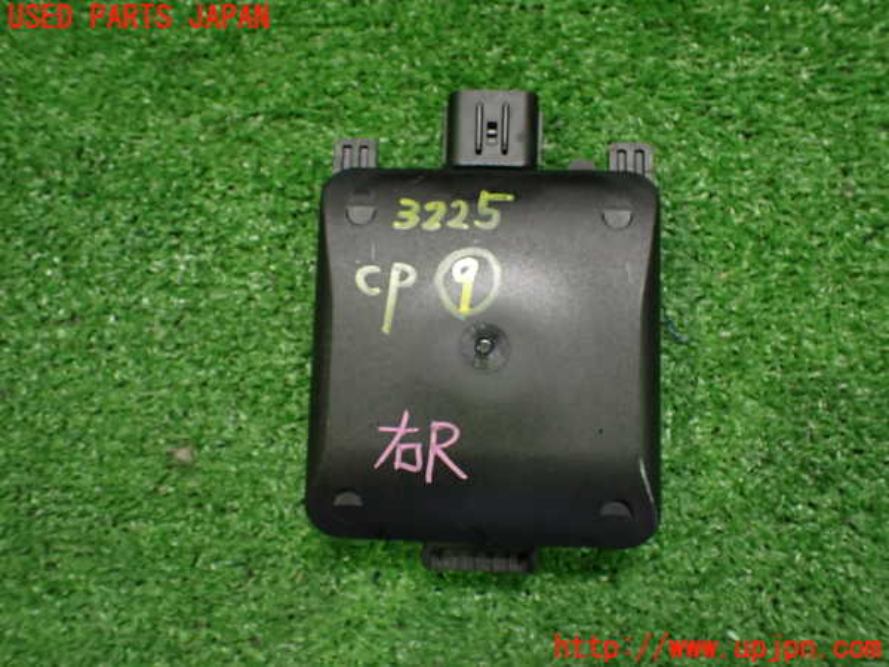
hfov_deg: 60.0
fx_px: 770
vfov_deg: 46.8
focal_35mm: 30
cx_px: 444
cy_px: 334
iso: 800
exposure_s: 1/80
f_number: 2.3
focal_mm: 5.4
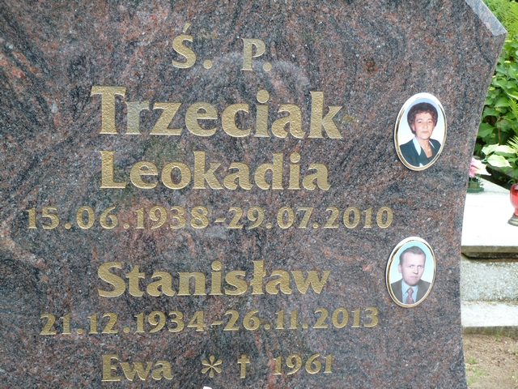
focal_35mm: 48
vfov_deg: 30.3
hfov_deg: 39.7
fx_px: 718
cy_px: 194
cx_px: 259
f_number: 3.8
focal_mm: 7.9
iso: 80
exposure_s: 1/80
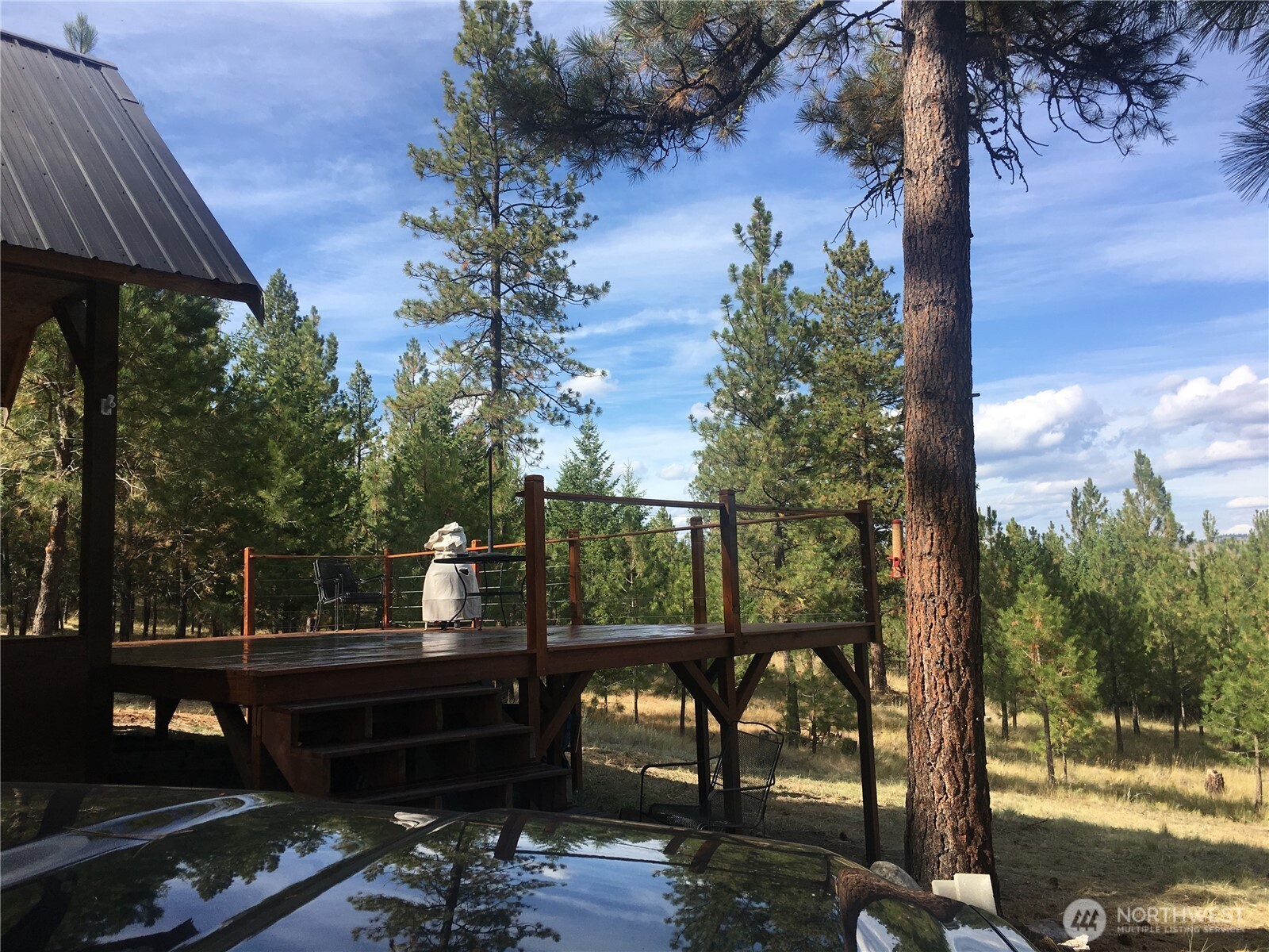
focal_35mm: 29
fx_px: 1063
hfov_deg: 61.7
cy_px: 476
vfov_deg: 48.2
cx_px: 634
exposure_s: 1/1115
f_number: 2.2
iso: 25
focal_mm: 4.15
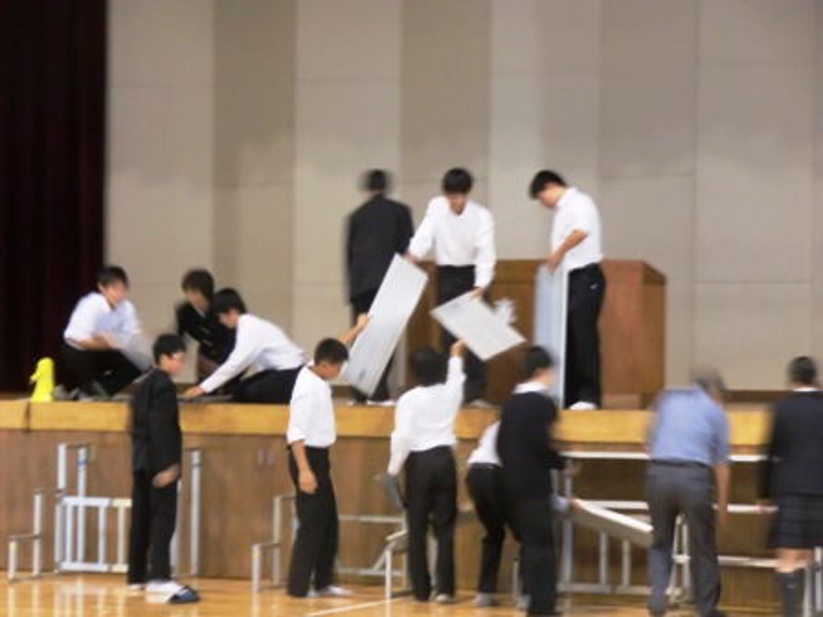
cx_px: 412
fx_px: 2496
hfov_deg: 18.7
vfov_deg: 14.1
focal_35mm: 105
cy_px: 308
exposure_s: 1/5
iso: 400
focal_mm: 18.8
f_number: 5
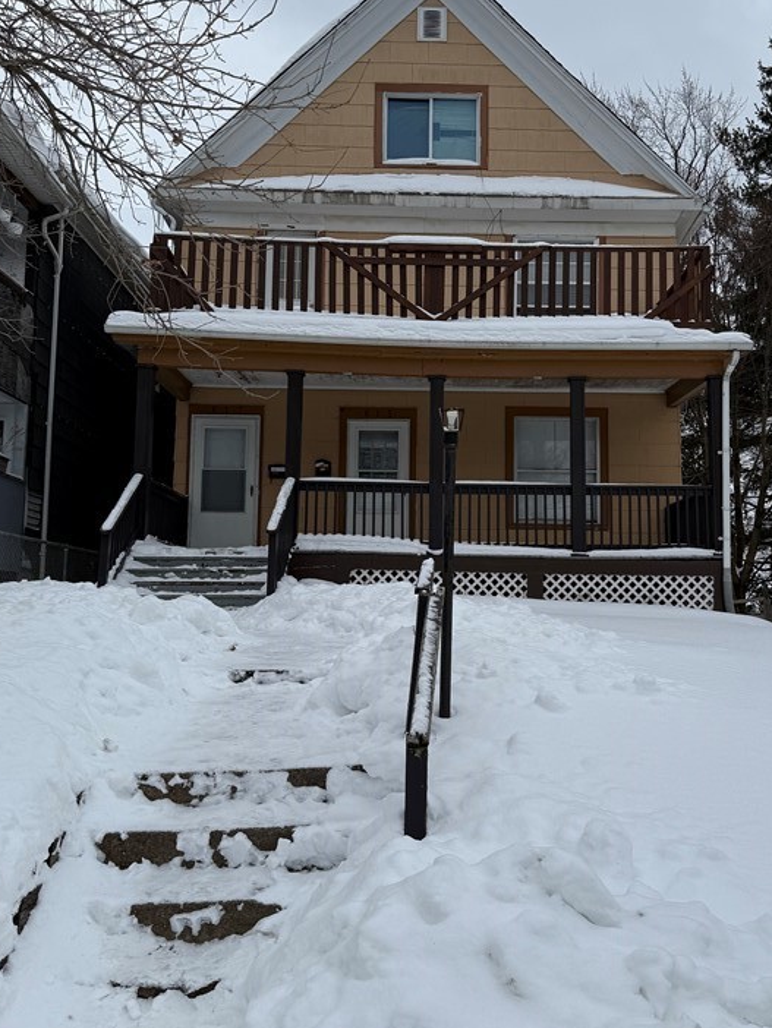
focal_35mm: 35
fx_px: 1040
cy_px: 488
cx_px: 447
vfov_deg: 52.6
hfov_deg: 40.6
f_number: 1.78
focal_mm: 6.76
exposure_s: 1/5714
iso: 80
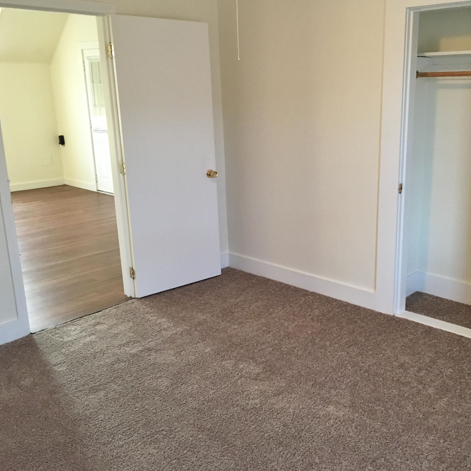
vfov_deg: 47.2
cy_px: 230
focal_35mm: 35
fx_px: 539
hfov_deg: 46.7
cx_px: 299
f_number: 2.2
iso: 160
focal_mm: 4.15
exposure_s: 1/30
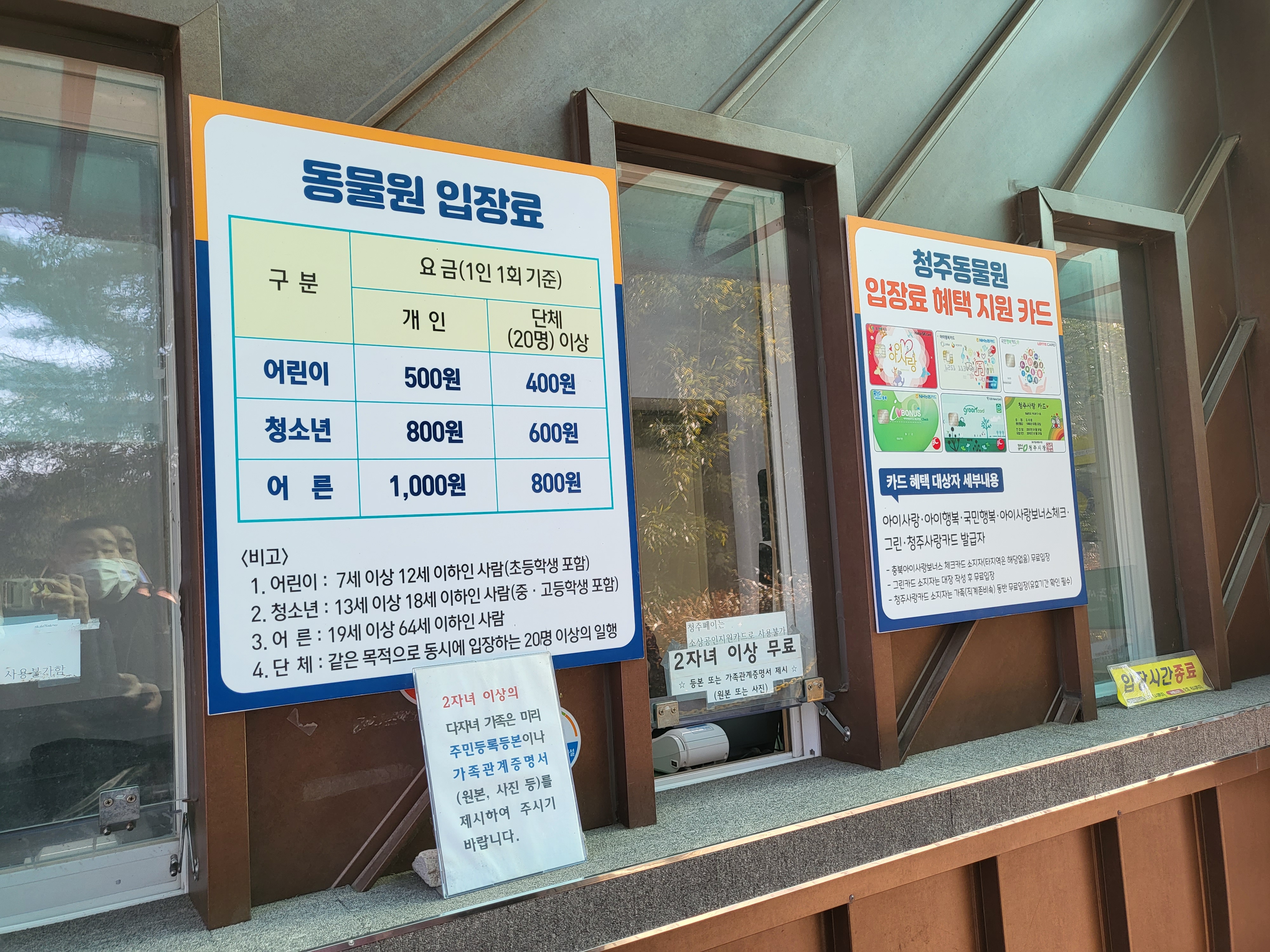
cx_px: 635
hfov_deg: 67.3
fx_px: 954
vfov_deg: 53.1
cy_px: 476
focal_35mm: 26
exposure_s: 1/196
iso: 50
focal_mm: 4.25
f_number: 1.8
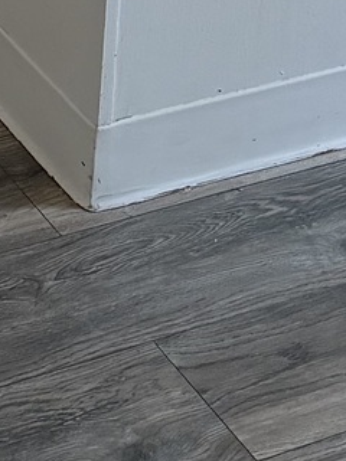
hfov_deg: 8.5
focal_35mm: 173
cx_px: -63
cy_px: -753
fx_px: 2306
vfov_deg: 9.7
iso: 200
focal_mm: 6.76
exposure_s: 1/143
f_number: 1.78
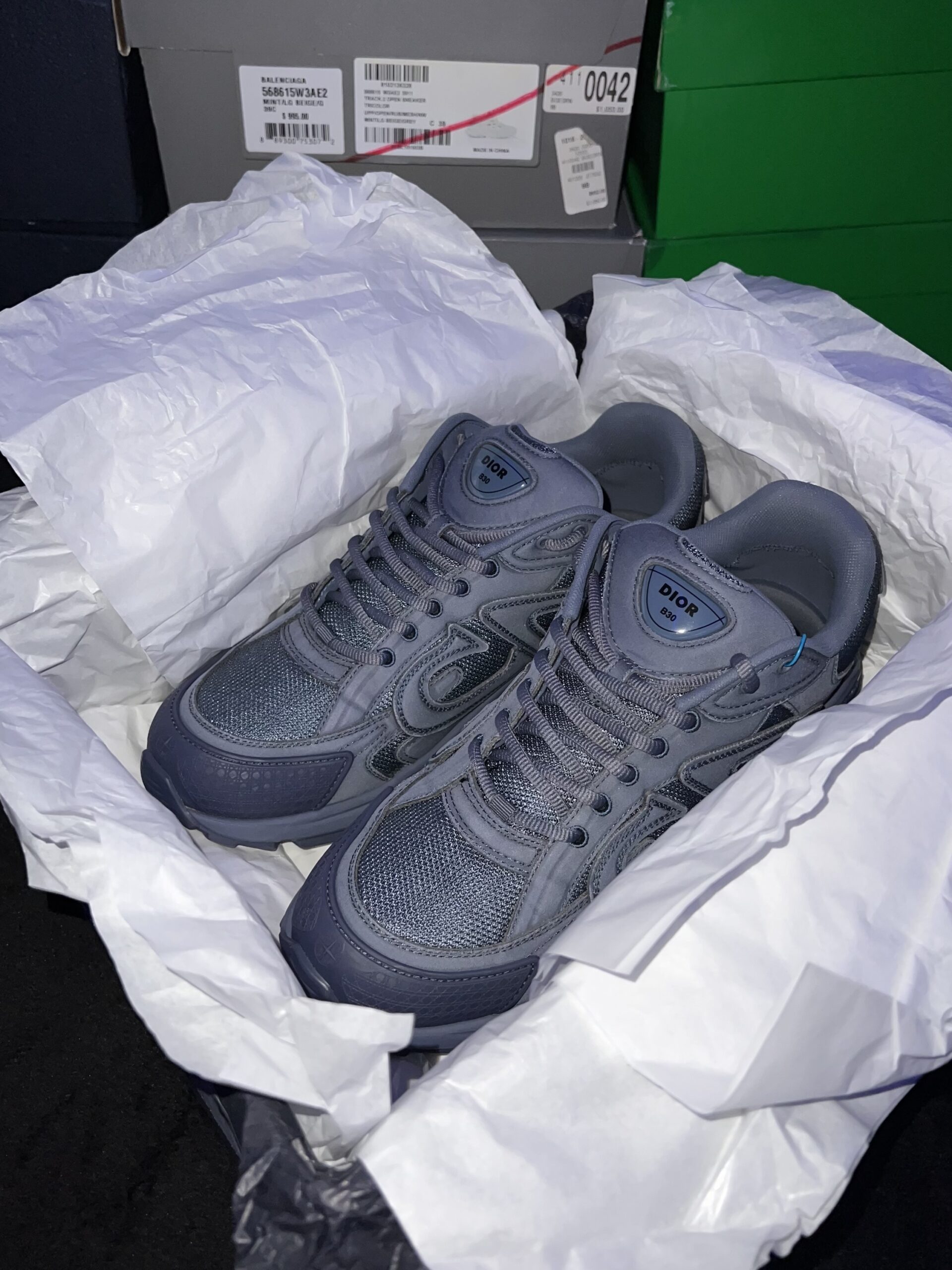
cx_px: 476
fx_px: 953
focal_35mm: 26
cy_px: 635
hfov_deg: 53.1
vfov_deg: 67.3
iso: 32
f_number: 1.5
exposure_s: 1/4
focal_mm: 5.7
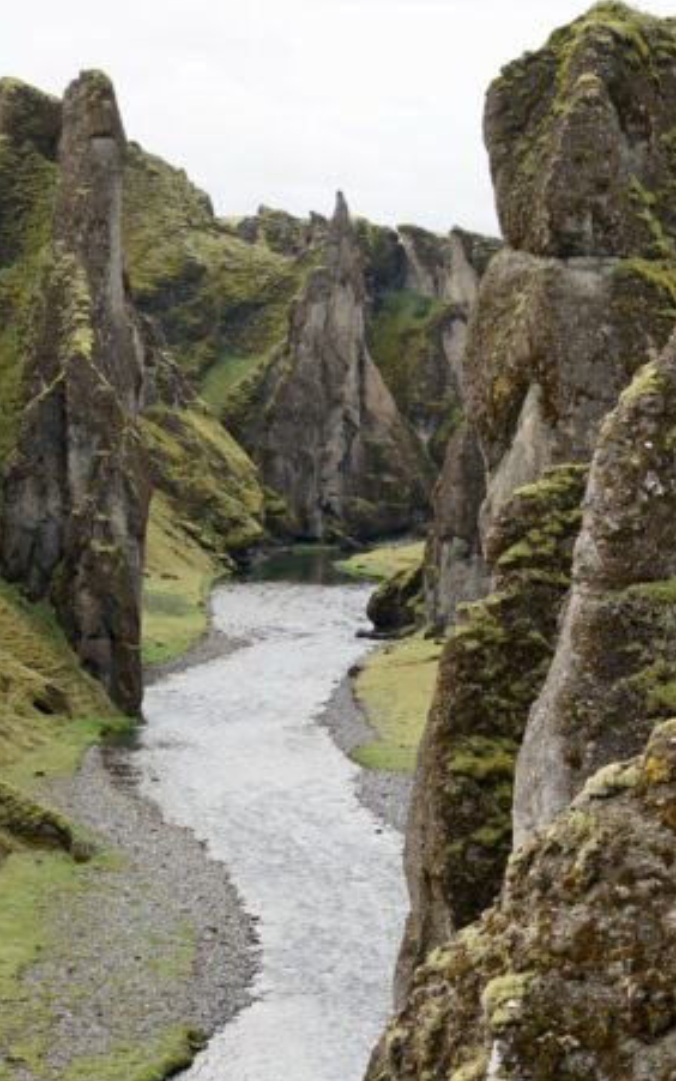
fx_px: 2387
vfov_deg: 25.3
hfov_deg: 16.1
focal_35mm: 81
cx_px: 354
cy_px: 786
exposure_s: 1/640
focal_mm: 35
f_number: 4
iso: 400
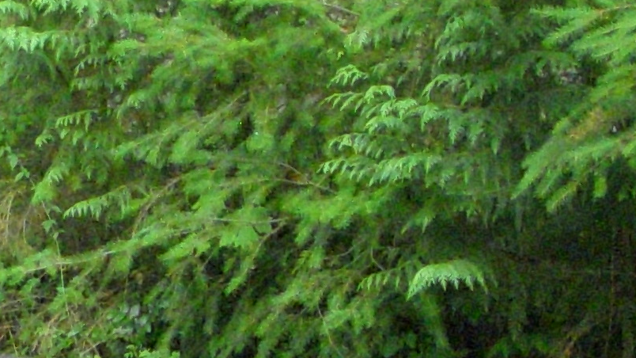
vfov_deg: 7.2
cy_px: 276
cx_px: -122
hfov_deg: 12.5
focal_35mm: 168
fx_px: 2833
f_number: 3.3
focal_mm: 6.3
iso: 800
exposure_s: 1/125
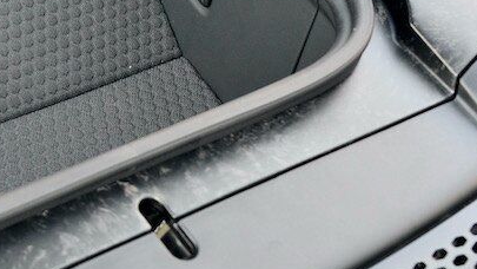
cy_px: -118
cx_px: -90
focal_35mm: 116
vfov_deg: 10.2
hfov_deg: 17.6
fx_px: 1467
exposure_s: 1/200
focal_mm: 35
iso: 500
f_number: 4.5
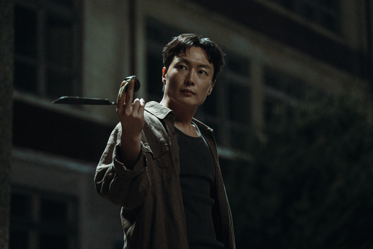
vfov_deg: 13.4
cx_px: 186
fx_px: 1057
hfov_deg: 20.0
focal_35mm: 102
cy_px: 124
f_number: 2.8
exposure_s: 1/60
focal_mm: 102
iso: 5000
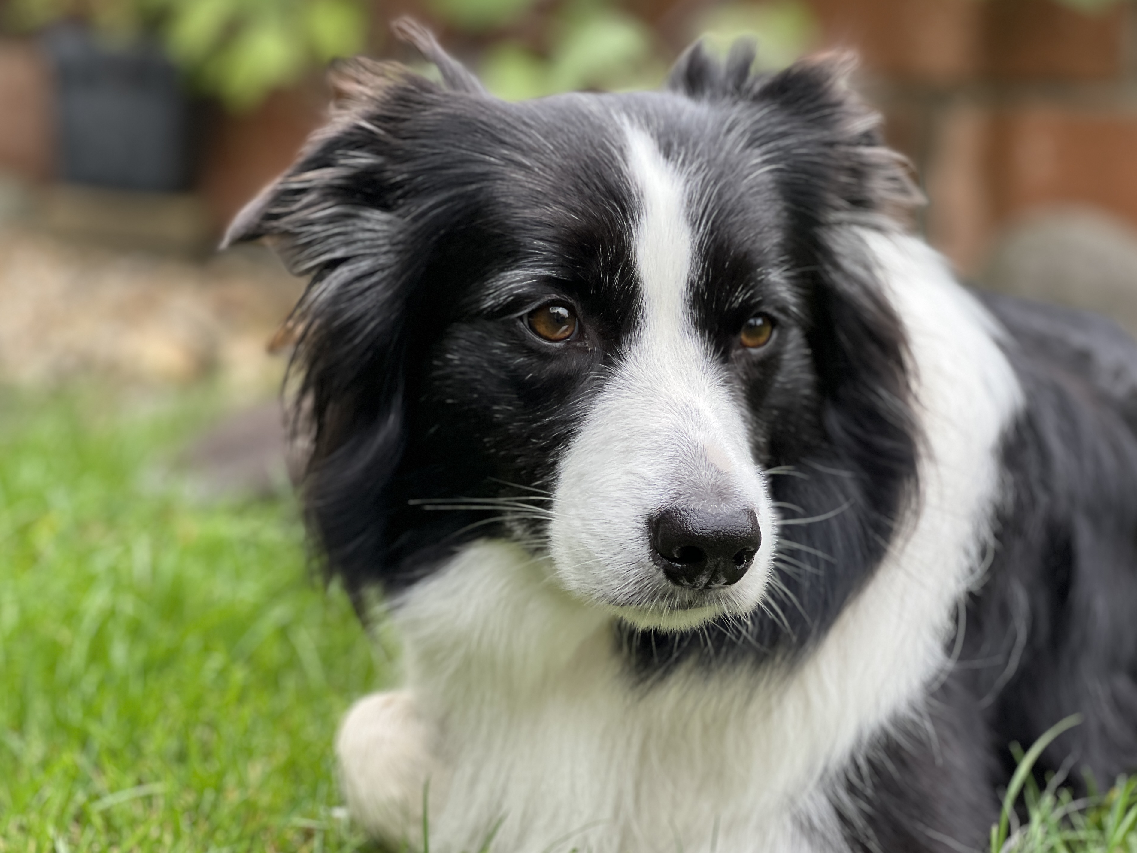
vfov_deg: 18.0
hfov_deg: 23.8
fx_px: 2694
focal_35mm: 82
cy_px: 409
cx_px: 570
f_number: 2.8
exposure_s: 1/121
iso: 64
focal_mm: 9
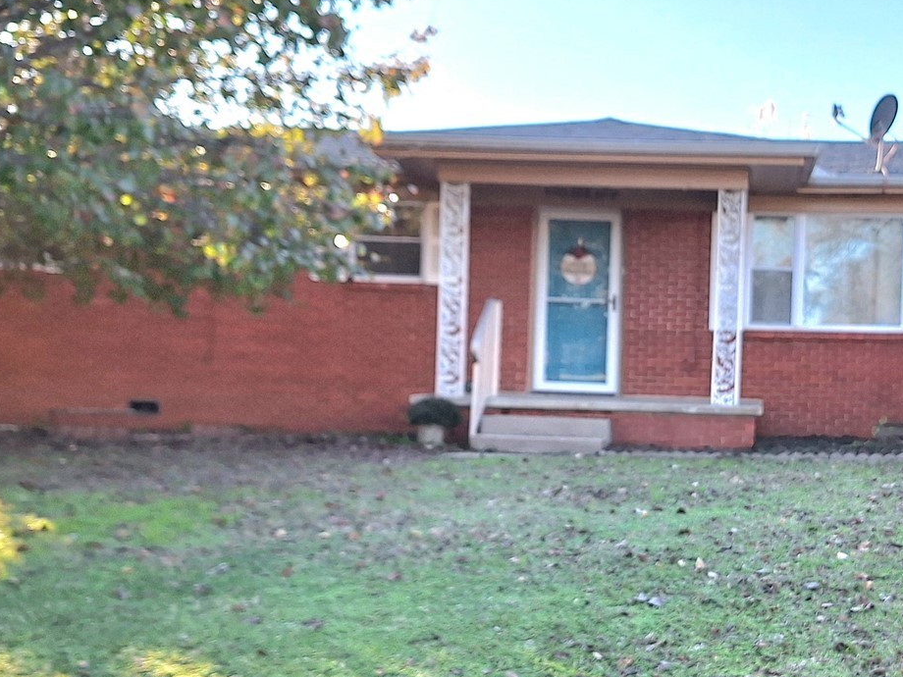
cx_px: 686
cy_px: 393
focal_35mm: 48
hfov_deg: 38.5
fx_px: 1252
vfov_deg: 30.2
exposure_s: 1/833
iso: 40
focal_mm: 5.54
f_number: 1.8
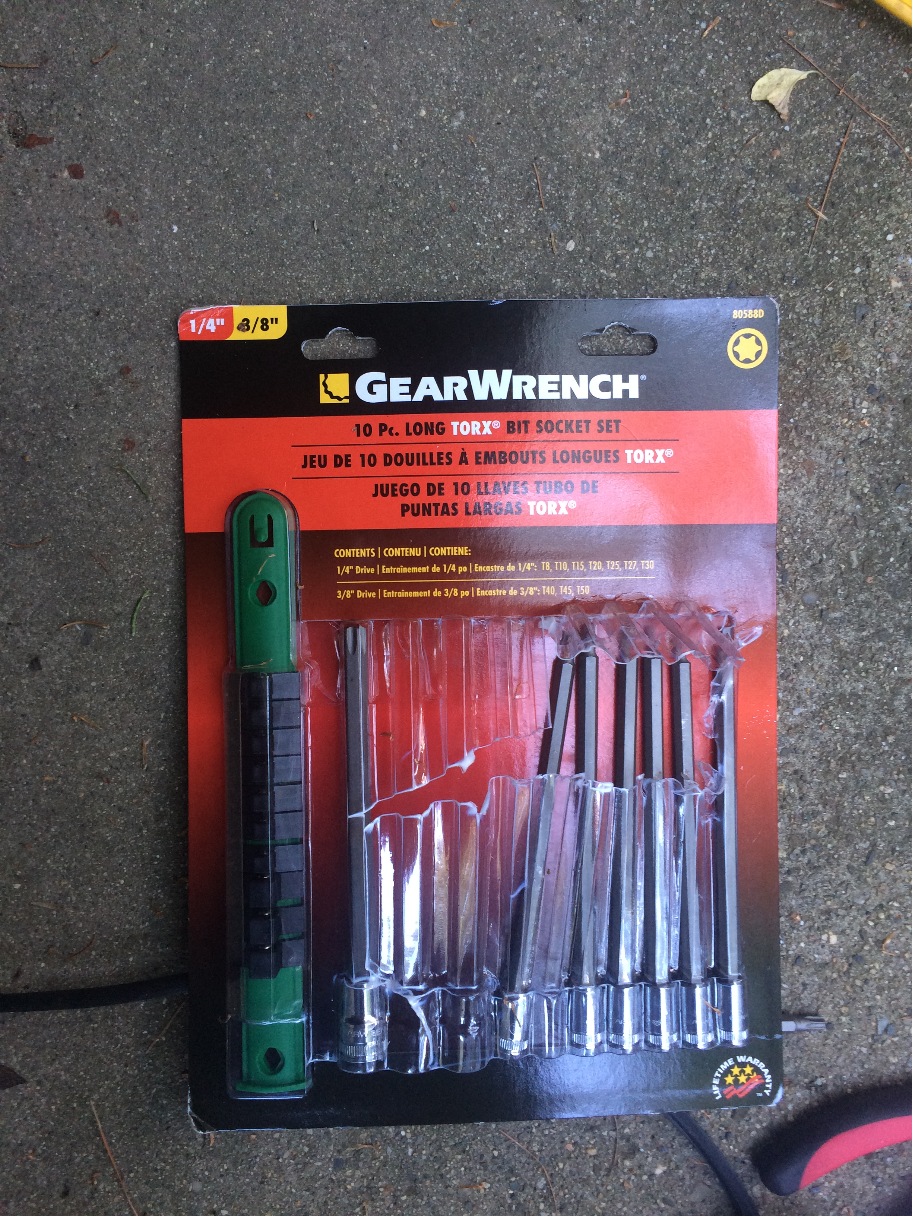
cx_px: 456
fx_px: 1019
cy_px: 608
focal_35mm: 29
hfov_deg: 48.2
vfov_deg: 61.7
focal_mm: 4.15
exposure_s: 1/30
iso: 100
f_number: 2.2
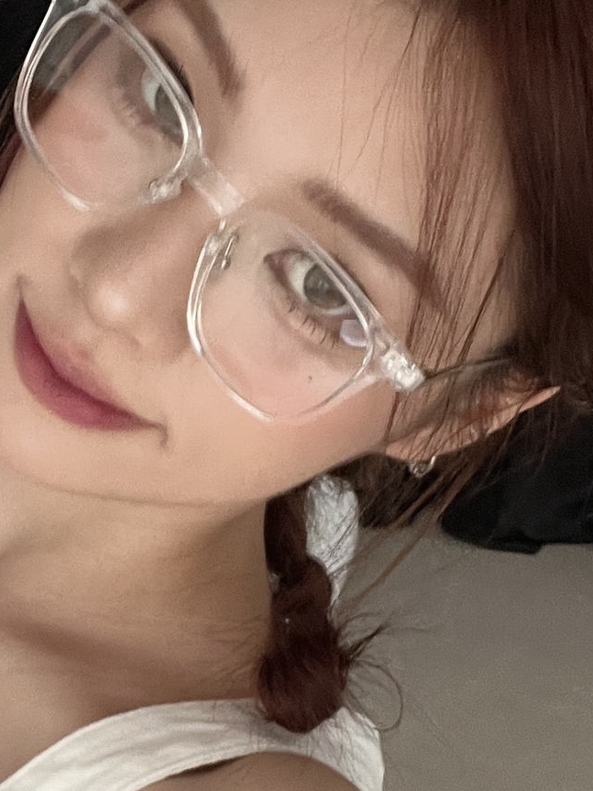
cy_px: 666
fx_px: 1462
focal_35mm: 64
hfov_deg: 22.4
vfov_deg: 29.4
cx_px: 73
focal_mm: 2.71
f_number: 2.2
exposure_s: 1/30
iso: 400
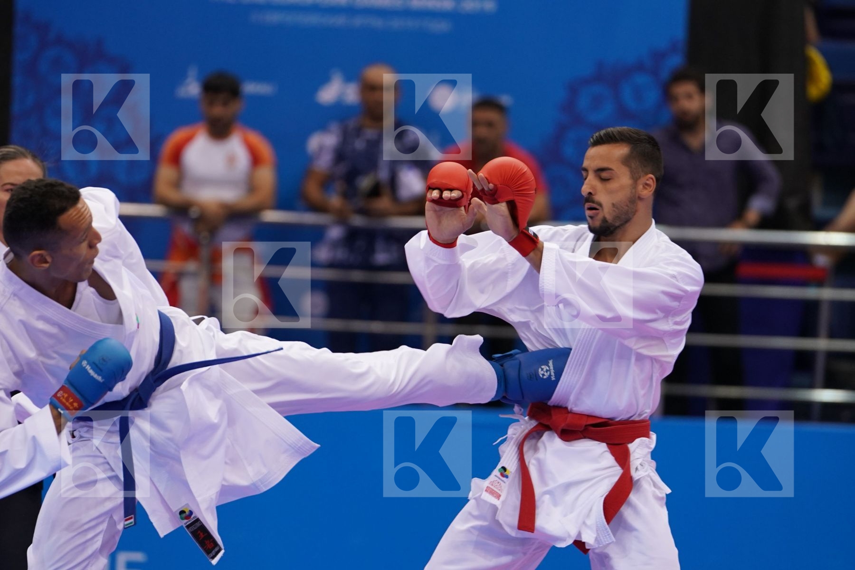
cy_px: 285
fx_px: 7124
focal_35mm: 300
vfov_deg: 4.6
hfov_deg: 6.9
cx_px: 428
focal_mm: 200
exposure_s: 1/1000
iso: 1250
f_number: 2.8
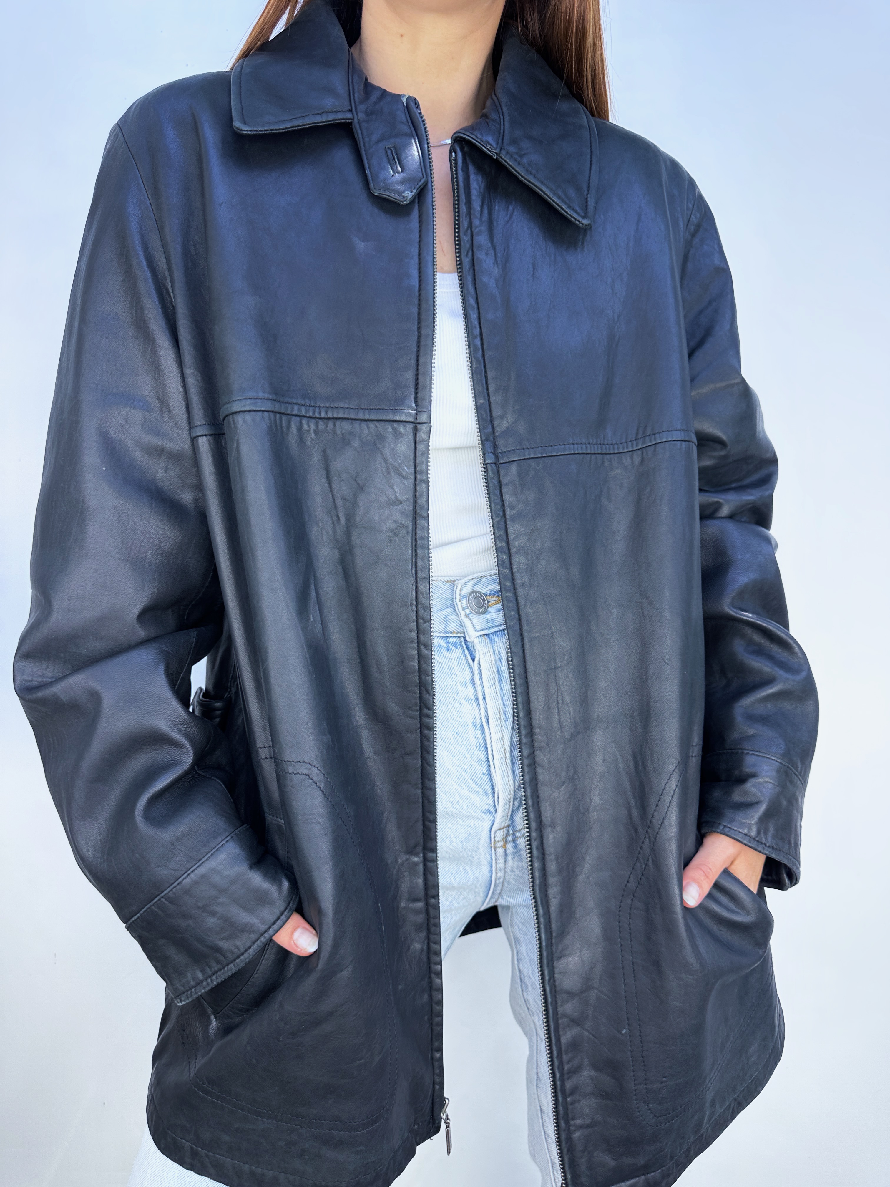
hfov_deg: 56.8
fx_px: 823
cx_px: 445
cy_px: 594
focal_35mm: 24
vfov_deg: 71.6
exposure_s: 1/145
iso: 64
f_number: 1.78
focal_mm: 6.86
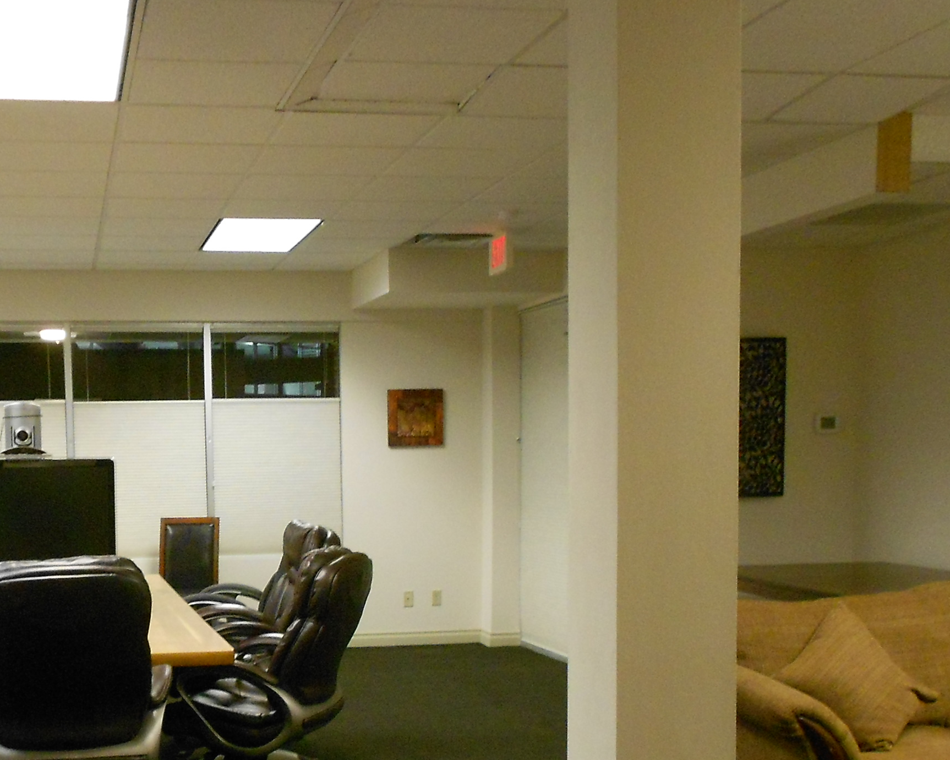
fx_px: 1350
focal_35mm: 48
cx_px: 279
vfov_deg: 30.9
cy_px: 572
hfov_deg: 38.1
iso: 400
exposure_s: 1/25
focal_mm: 4.6
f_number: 3.2
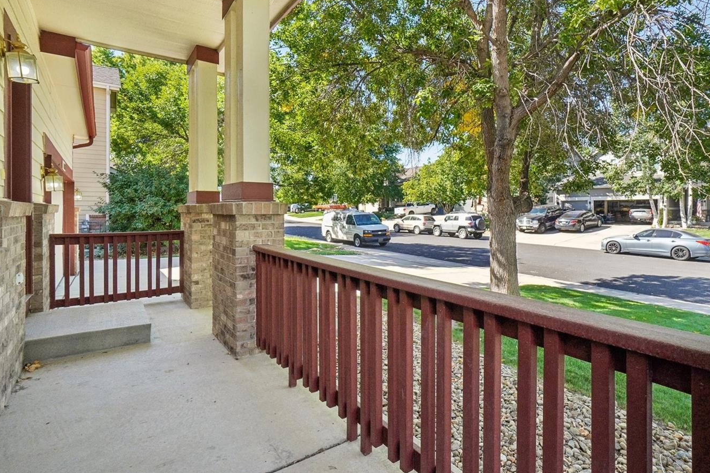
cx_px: 394
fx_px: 355
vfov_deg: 67.2
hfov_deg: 89.7
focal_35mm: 18
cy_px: 217
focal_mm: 10
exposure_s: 1/200
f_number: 8
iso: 400
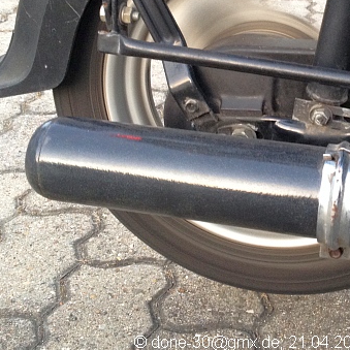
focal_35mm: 73
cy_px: 65
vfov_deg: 23.3
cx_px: 275
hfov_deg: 23.4
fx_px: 835
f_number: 2.4
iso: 125
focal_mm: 4.28
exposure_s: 1/20
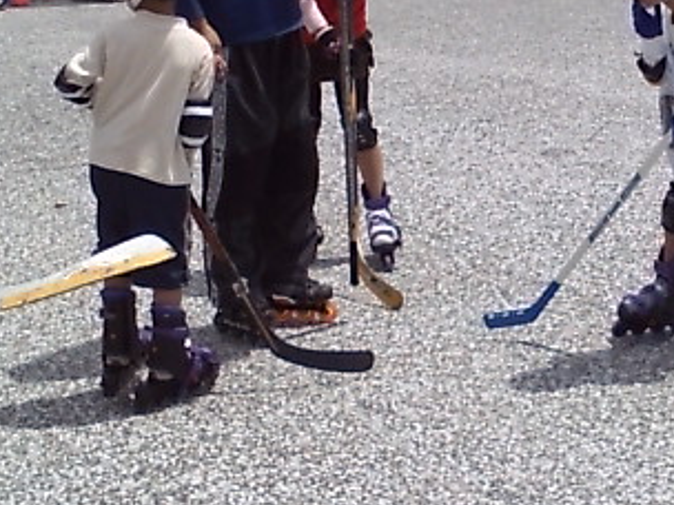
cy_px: 208
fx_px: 1188
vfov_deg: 24.0
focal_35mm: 61
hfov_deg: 30.5
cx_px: 588
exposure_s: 1/1754
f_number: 3.5
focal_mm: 3.73
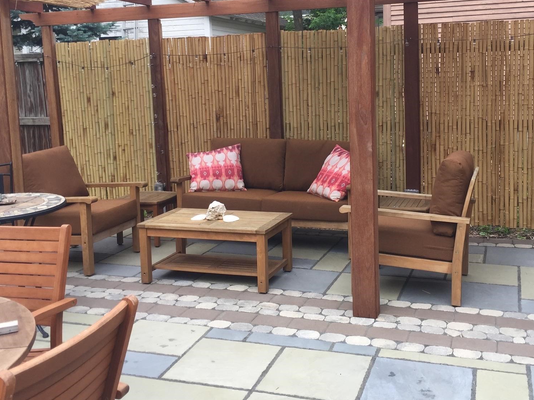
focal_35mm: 40
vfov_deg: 35.7
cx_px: 297
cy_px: 139
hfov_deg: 46.7
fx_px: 617
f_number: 2.2
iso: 32
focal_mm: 4.15
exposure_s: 1/199
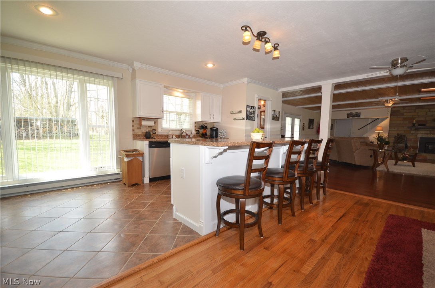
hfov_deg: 100.5
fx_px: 181
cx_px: 218
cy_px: 144
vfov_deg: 77.1
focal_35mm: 15
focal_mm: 10
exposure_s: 1/60
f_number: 4
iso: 360
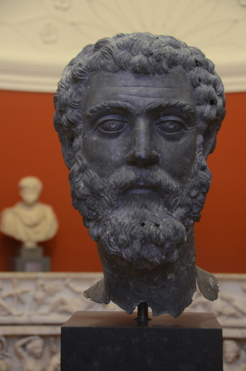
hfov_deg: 16.5
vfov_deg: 24.7
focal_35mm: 82
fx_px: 849
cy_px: 186
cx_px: 123
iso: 1250
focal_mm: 55
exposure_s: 1/5
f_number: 4.8
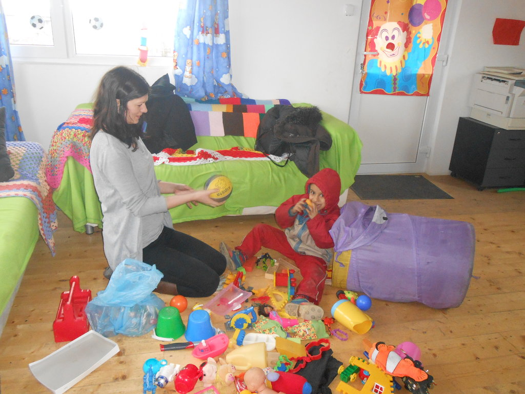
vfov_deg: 46.8
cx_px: 262
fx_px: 455
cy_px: 197
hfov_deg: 60.0
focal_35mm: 30
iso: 500
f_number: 3.8
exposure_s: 1/25
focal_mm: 5.3
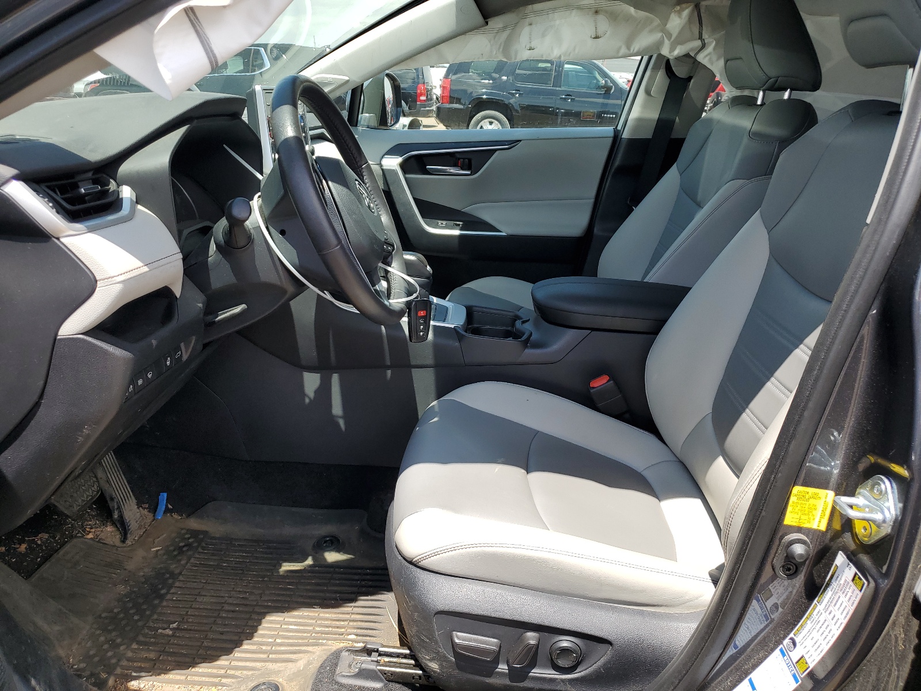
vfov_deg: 53.1
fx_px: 692
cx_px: 460
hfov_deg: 67.3
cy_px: 346
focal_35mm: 26
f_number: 1.5
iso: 50
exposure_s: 1/1111
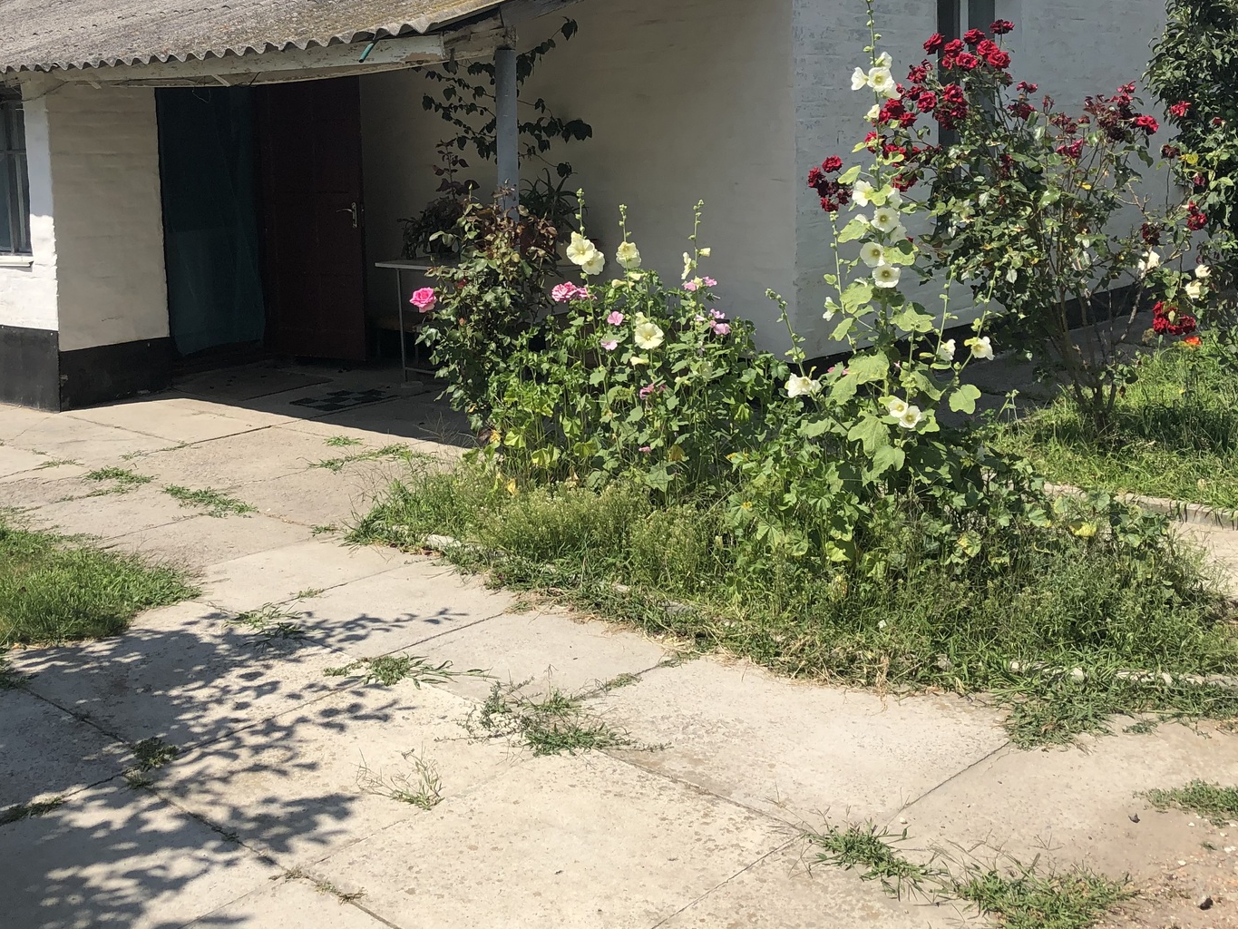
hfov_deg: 44.6
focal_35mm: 42
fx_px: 1502
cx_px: 519
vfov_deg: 33.9
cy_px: 278
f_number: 1.8
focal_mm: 3.99
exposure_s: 1/2404
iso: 20
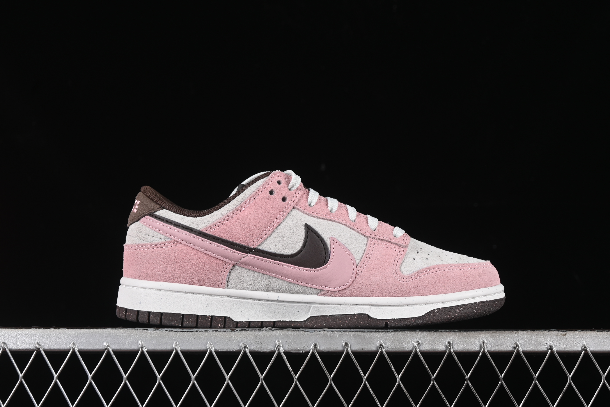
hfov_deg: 27.0
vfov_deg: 18.2
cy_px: 204
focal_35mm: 75
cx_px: 305
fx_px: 1271
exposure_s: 1/80
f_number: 8
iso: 160
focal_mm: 50
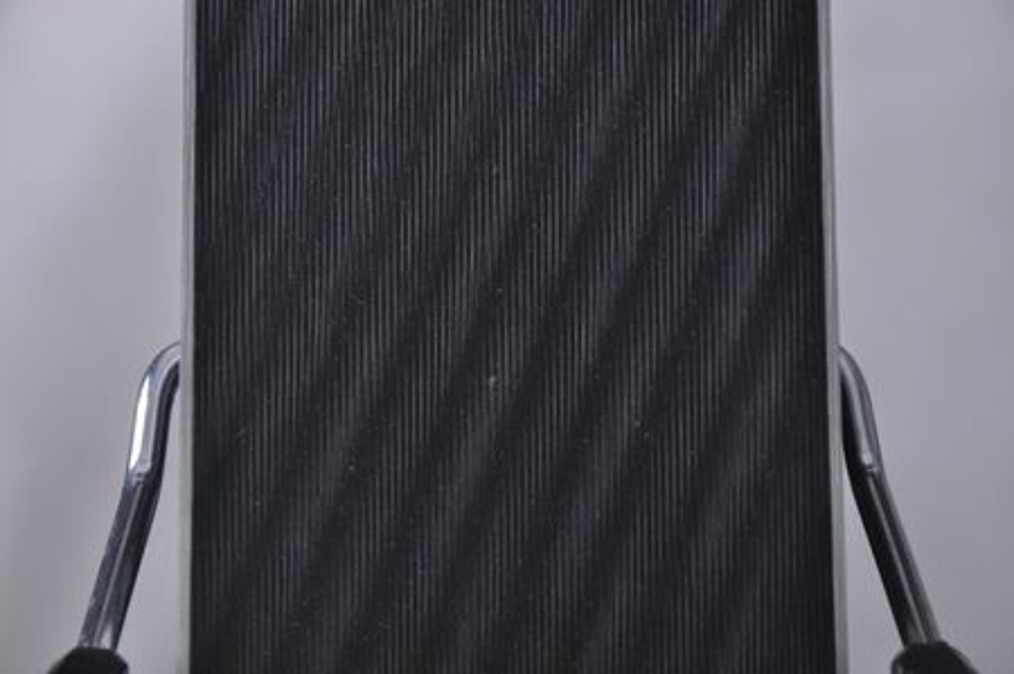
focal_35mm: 158
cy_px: 337
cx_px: 507
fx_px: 4431
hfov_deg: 13.1
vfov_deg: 8.7
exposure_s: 1/125
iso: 3200
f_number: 9.5
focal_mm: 105
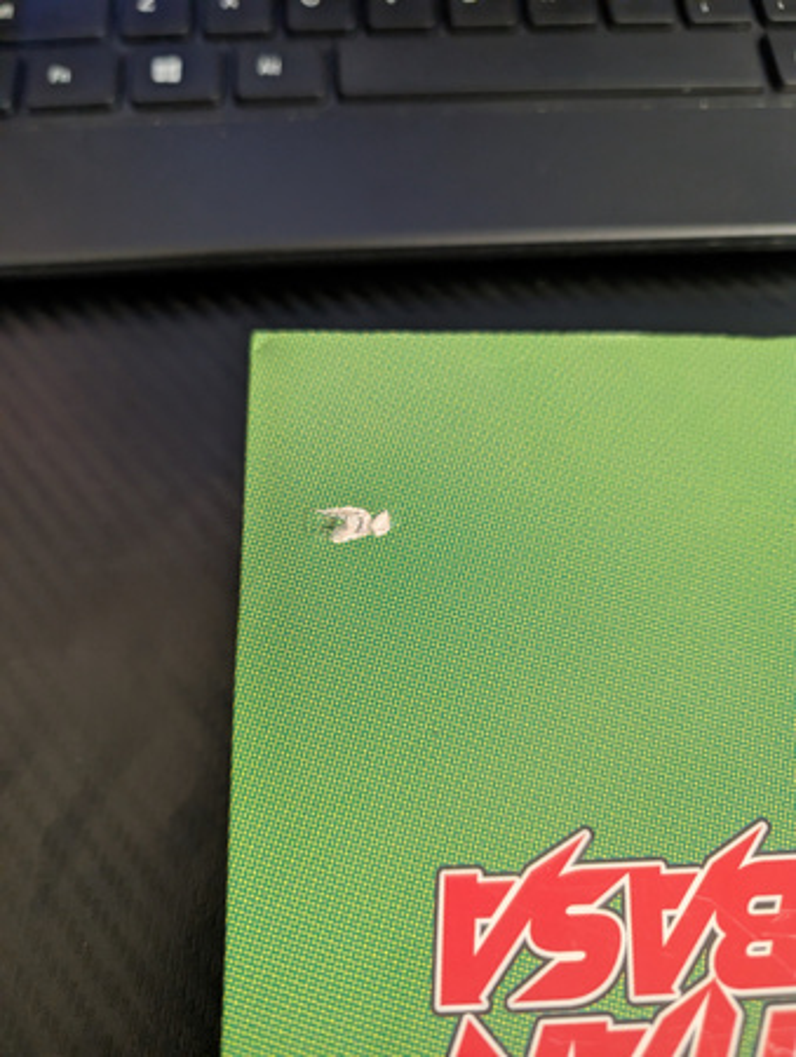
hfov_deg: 57.0
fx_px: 734
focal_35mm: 24
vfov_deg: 71.5
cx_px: 398
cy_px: 528
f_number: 1.68
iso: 878
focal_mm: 6.9
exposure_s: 1/32
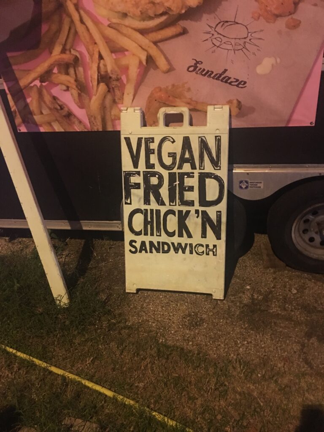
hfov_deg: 48.2
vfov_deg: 61.7
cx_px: 162
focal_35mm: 29
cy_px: 216
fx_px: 362
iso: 160
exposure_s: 1/4
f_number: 2.2
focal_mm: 4.15
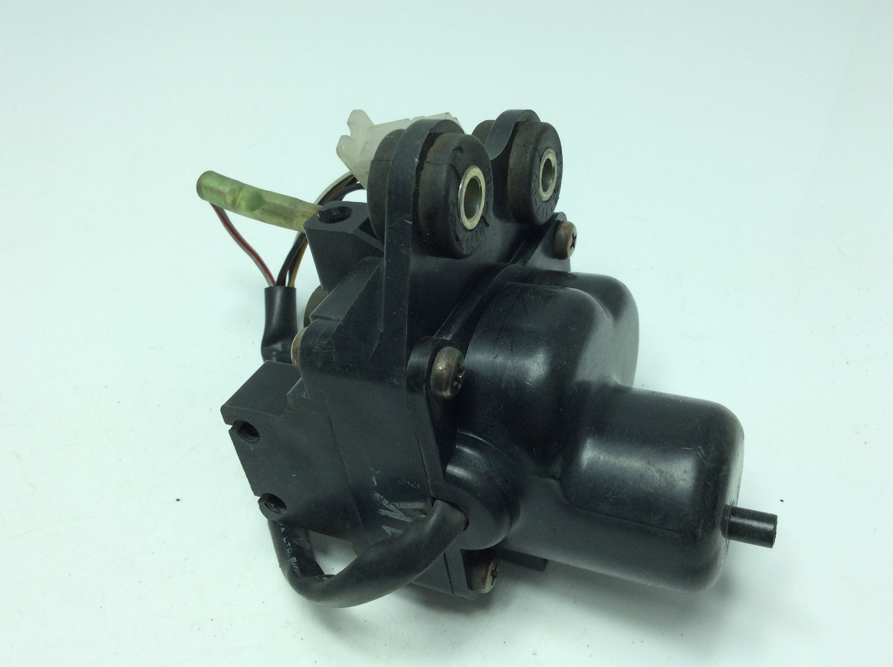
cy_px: 334
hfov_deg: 56.9
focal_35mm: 32
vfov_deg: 44.1
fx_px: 824
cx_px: 446
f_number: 2.4
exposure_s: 1/367
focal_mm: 3.3
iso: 32
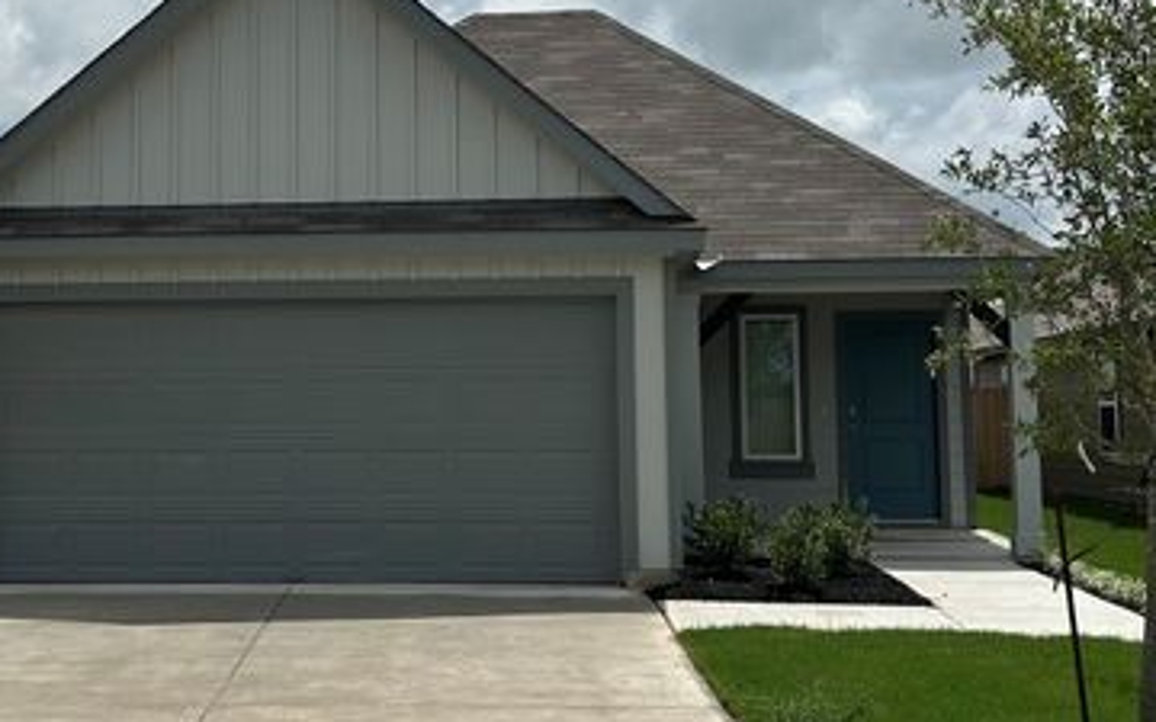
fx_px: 1607
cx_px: 469
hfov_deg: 39.4
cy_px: 262
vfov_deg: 25.3
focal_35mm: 51
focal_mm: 5.7
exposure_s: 1/12658
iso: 50
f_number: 1.5
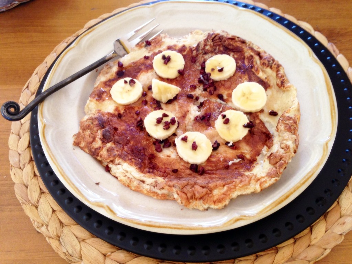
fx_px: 336
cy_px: 132
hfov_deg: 55.4
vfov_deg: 42.9
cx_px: 176
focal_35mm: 33
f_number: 2.4
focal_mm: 4.12
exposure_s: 1/20
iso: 100
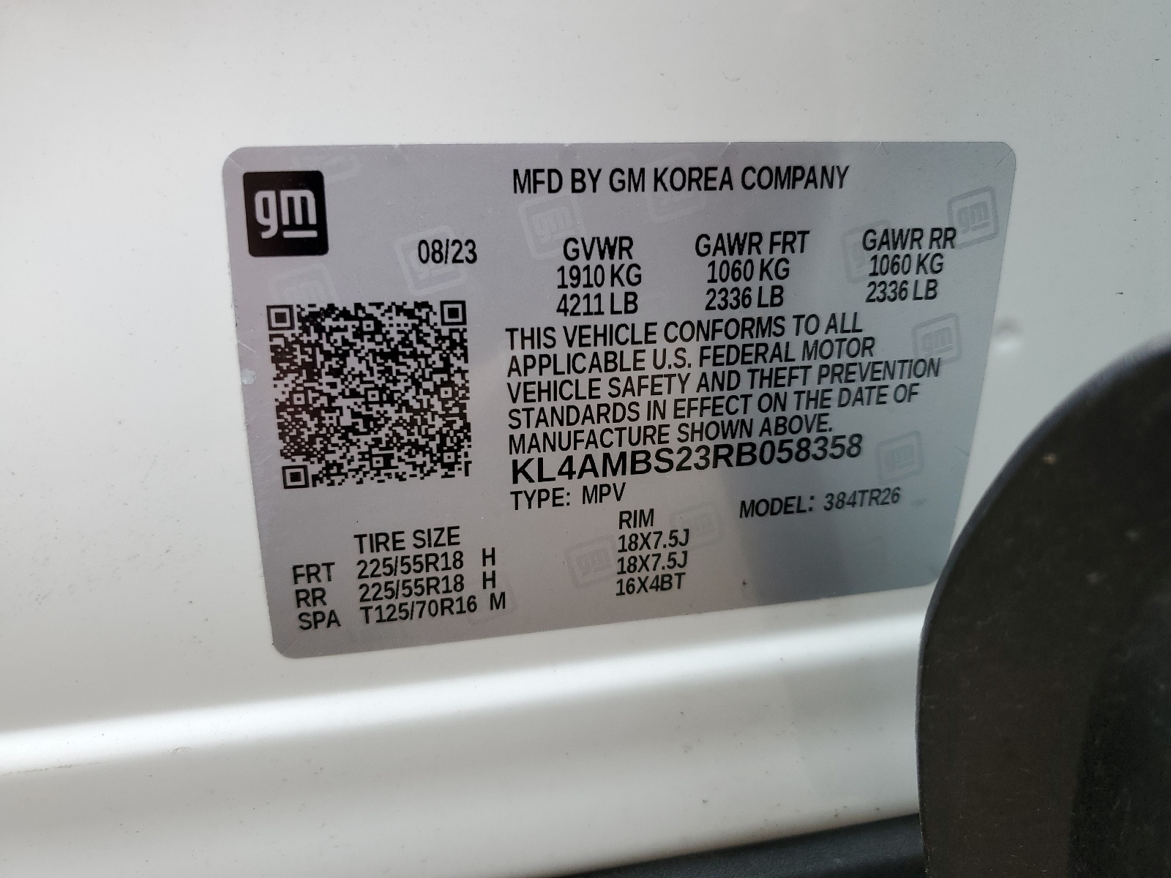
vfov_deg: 53.1
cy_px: 439
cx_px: 586
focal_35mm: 26
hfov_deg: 67.3
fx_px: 880
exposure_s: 1/141
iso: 50
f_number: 1.5
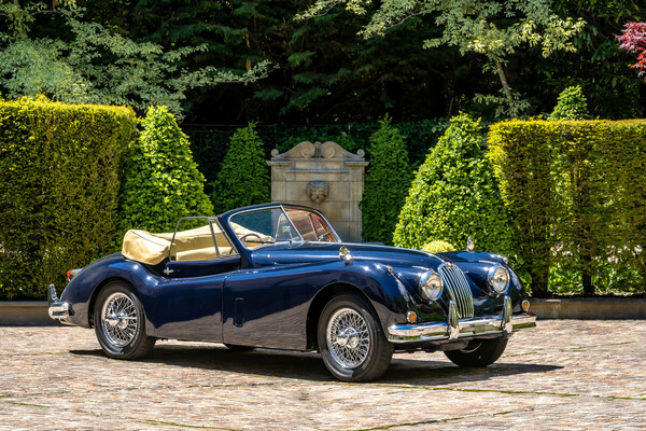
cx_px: 323
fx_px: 2099
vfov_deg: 11.7
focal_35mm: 117
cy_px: 216
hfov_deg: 17.5
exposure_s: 1/50
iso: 50
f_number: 14
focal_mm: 117
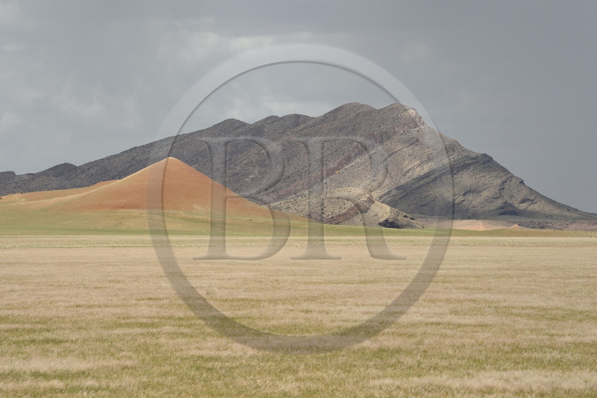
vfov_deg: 8.6
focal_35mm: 160
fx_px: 2653
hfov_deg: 12.8
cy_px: 199
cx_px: 298
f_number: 6.3
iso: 800
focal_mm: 160
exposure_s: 1/5000
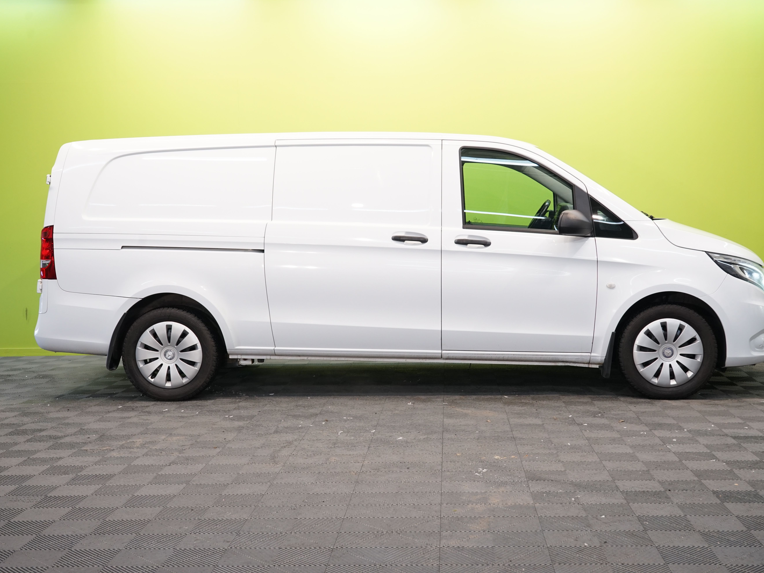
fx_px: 993
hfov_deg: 42.0
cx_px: 414
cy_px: 282
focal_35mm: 45
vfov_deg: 32.2
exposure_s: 1/25
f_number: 8
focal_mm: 41
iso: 800
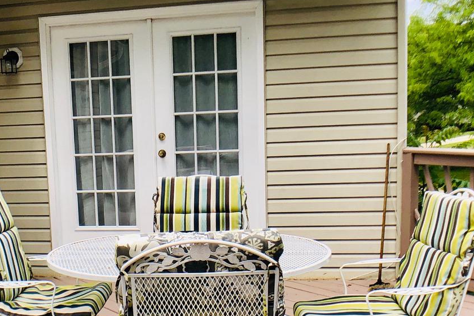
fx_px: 935
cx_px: 142
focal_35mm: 71
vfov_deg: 19.0
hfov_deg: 28.2
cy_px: 249
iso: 20
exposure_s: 1/1263
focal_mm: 3.99
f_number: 1.8
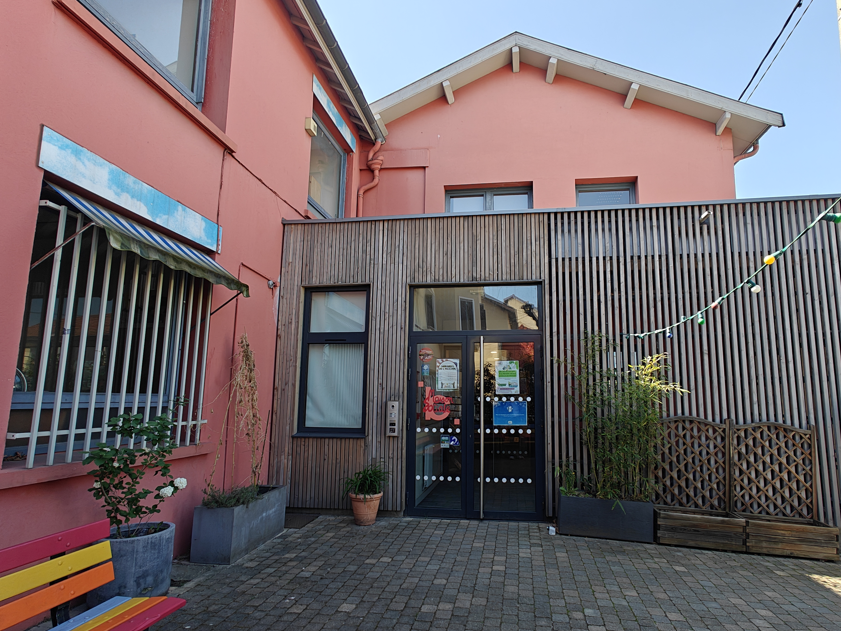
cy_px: 331
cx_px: 466
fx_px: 437
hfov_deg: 87.4
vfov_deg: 71.5
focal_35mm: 18
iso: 64
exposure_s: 1/391
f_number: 2.2
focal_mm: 2.62
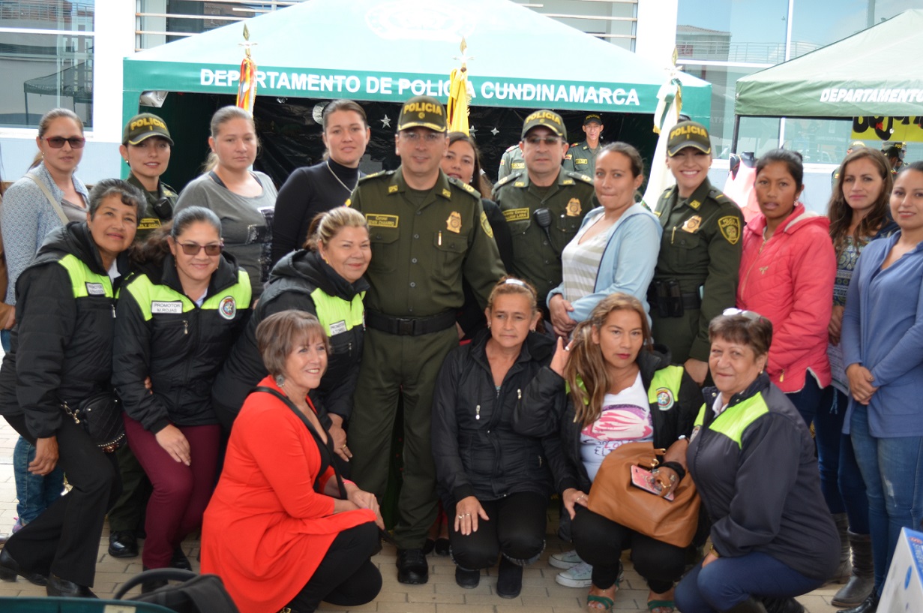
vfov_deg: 25.0
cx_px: 462
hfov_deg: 36.9
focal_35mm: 54
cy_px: 306
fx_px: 1382
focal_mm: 36
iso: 250
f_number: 5.6
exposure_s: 1/125
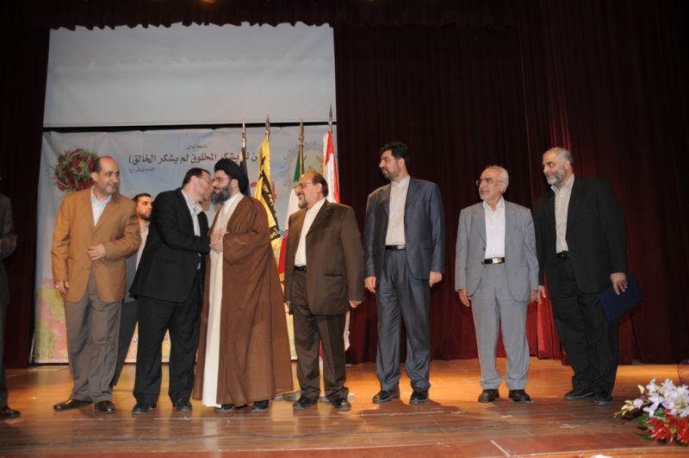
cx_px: 344
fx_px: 516
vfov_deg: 47.8
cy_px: 229
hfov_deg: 67.5
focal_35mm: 27
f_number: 3.5
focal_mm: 18
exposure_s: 1/60
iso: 200
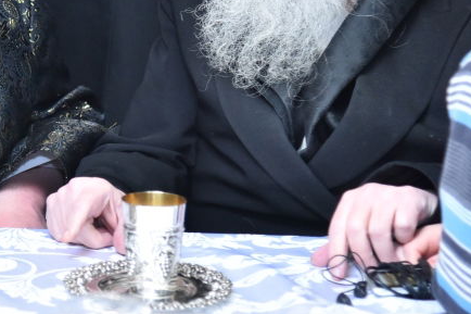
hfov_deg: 11.1
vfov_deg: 7.4
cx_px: 31
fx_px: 2406
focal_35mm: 184
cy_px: -26
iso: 2000
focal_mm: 78
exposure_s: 1/125
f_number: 4
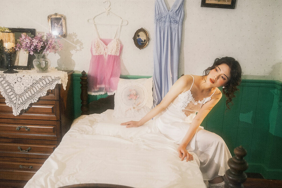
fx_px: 251
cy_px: 94
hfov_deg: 58.7
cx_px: 141
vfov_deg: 41.1
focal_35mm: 32
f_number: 2.8
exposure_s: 1/60
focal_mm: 21.3
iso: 200
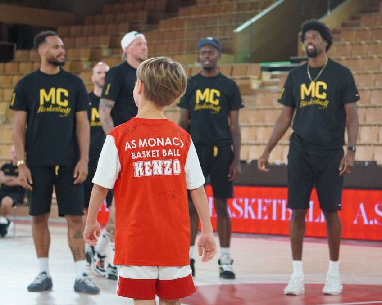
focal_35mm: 119
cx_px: 197
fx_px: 1345
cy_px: 152
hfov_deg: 16.2
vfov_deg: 13.0
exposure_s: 1/160
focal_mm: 70
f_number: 4.5
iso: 500
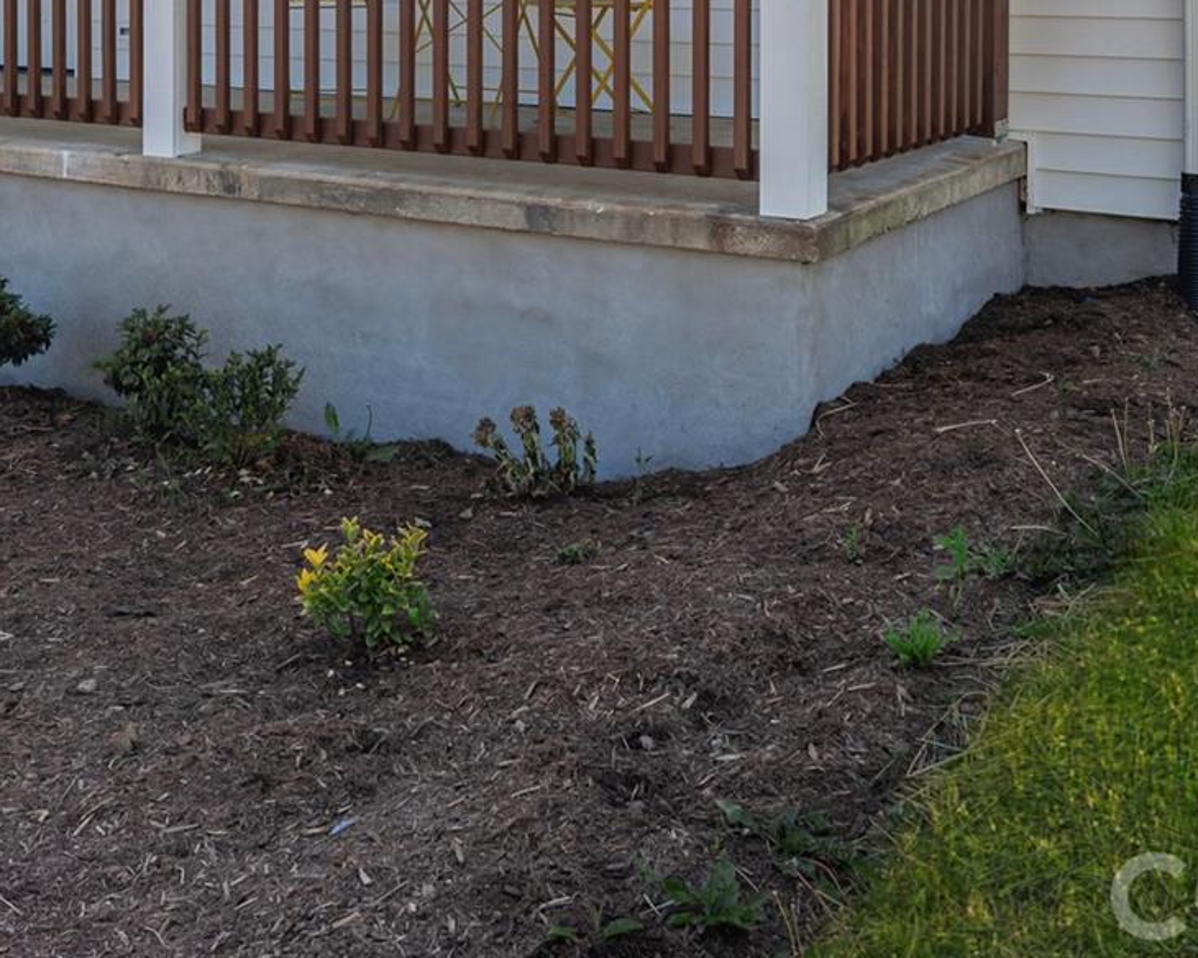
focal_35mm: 50
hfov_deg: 37.0
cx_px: 418
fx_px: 1773
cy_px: -100
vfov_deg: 27.6
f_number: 8
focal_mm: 19
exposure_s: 1/800
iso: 320
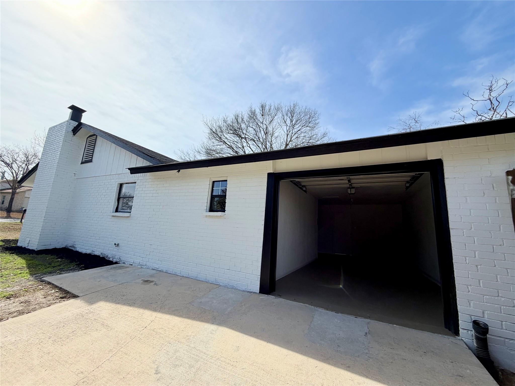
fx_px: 208
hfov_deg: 102.1
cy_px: 193
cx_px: 258
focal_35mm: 14
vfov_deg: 85.7
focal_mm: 2.22
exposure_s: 1/1431
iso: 25
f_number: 2.2
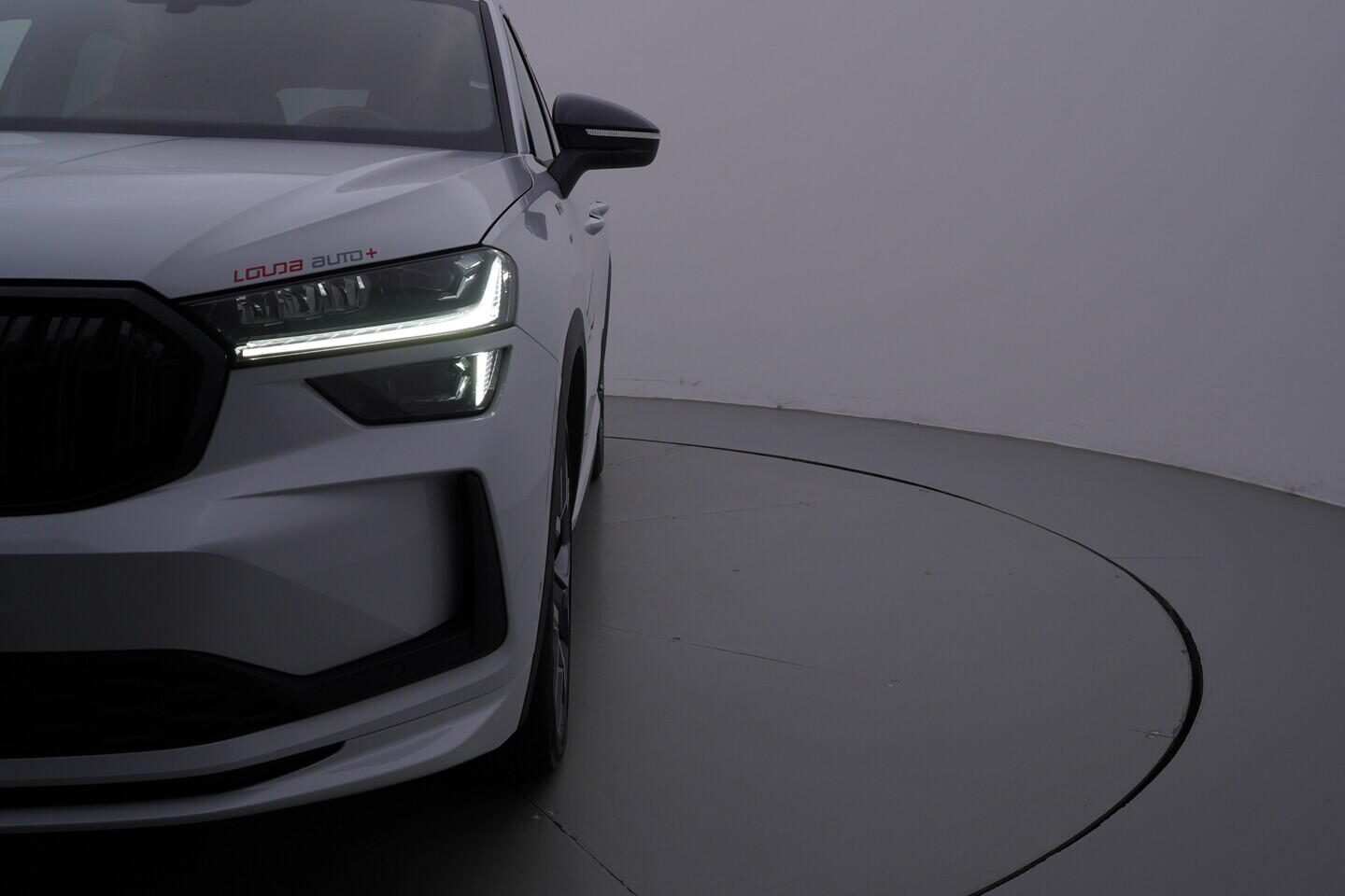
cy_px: 448
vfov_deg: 36.9
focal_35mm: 36
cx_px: 672
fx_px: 1345
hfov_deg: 53.1
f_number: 6.3
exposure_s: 1/160
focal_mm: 24
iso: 125
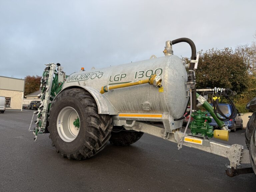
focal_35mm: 24
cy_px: 96
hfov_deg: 71.6
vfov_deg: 56.8
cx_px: 128
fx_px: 177
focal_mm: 6.76
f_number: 1.78
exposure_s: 1/121
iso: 80
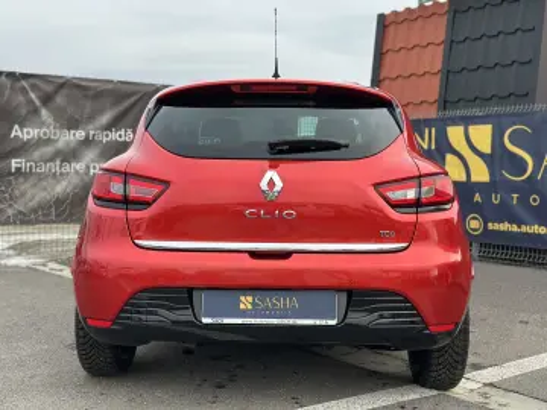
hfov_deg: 39.7
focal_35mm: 48
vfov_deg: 30.3
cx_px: 274
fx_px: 758
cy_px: 205
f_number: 1.78
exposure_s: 1/1009
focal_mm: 6.86
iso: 80
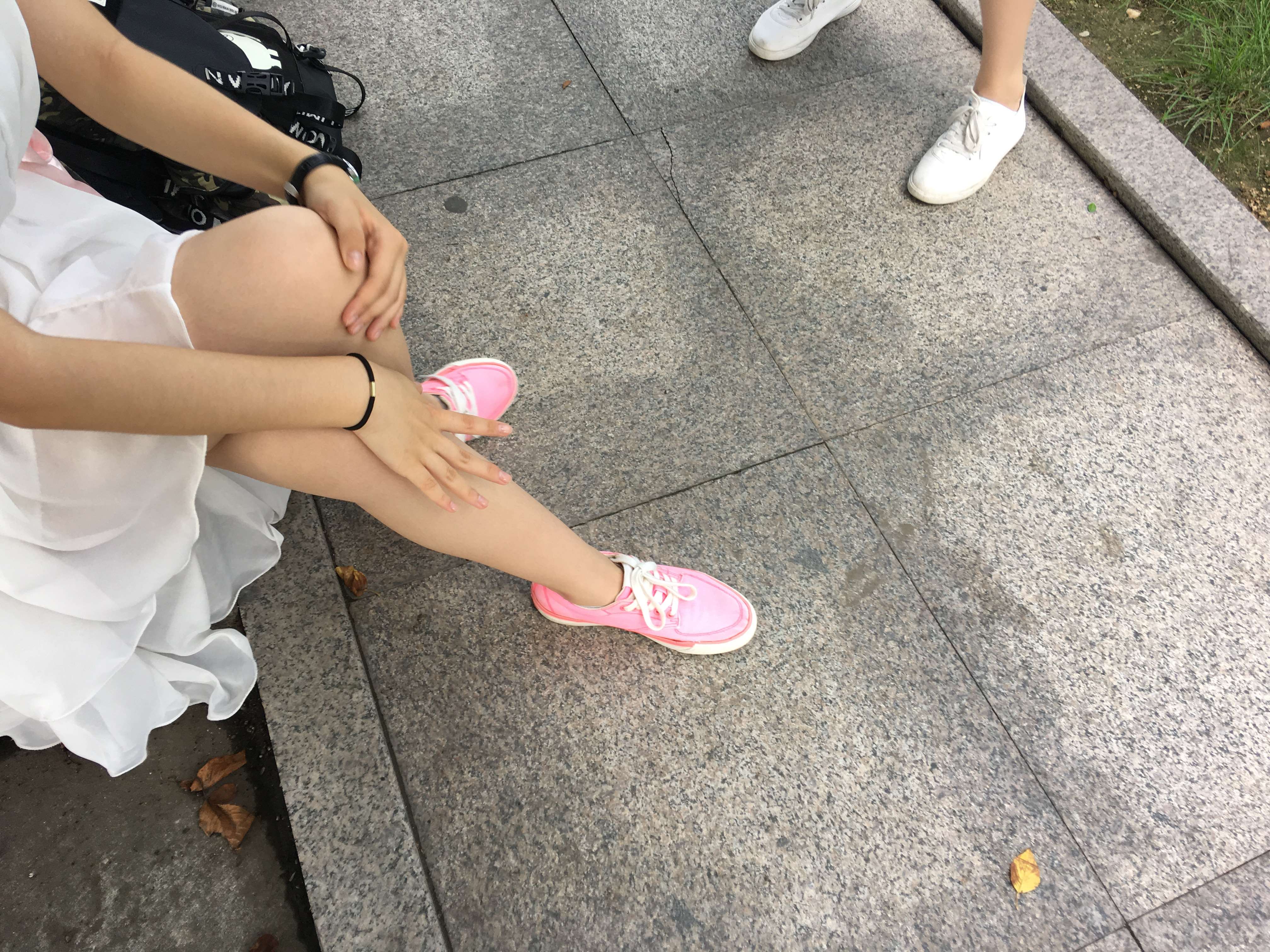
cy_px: 476
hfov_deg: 61.7
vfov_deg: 48.2
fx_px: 1064
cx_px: 635
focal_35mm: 29
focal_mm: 4.15
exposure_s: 1/50
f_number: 2.2
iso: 32
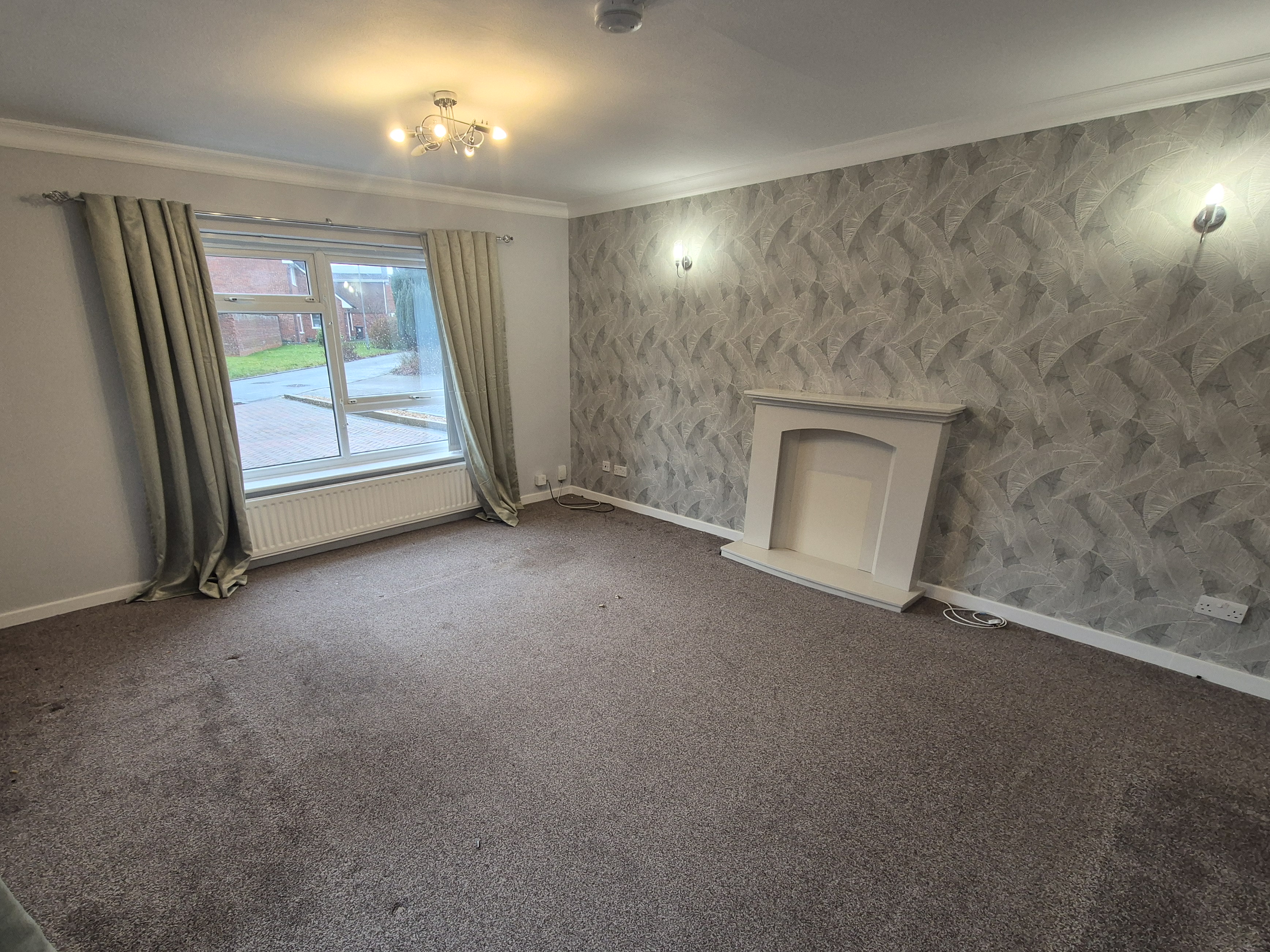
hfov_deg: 97.9
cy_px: 532
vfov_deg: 81.4
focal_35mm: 15
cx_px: 574
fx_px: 550
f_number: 2.2
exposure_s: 1/50
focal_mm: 2.2
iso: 200
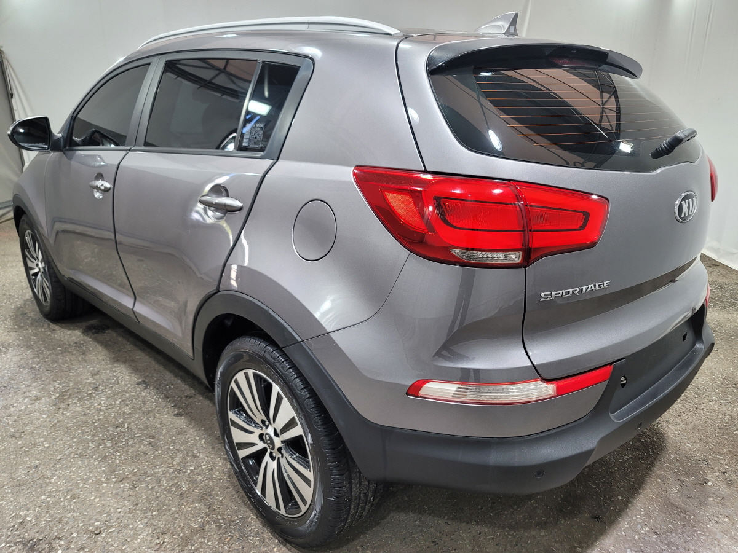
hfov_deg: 69.4
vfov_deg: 54.9
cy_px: 276
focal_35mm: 25
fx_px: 533
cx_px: 369
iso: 100
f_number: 1.8
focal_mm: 7
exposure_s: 1/120
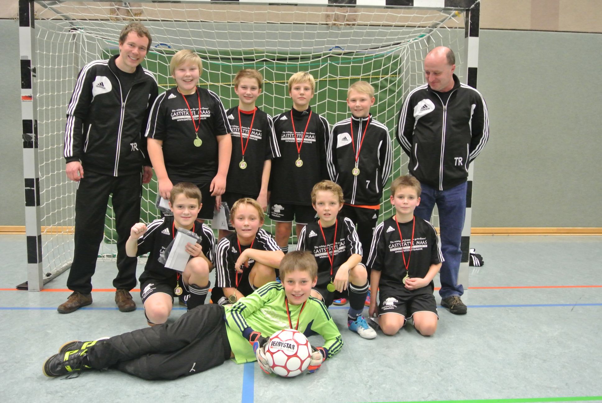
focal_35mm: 36
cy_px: 202
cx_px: 301
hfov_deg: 53.1
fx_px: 603
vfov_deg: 37.0
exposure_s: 1/60
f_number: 4
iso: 1600
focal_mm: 13.6
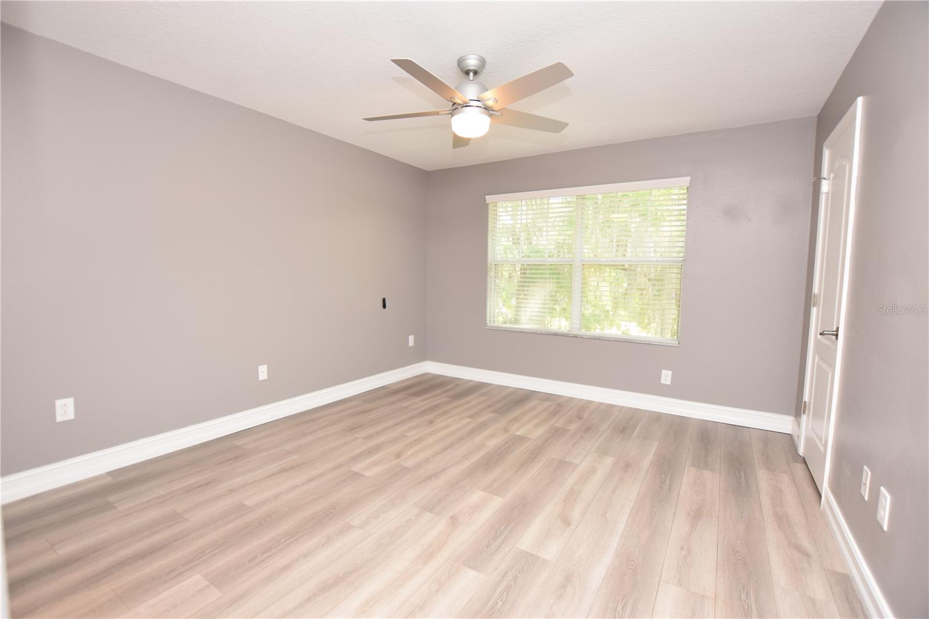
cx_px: 464
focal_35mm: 15
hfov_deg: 100.4
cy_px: 310
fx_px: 387
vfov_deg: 77.3
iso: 320
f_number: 4
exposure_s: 1/60
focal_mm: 10
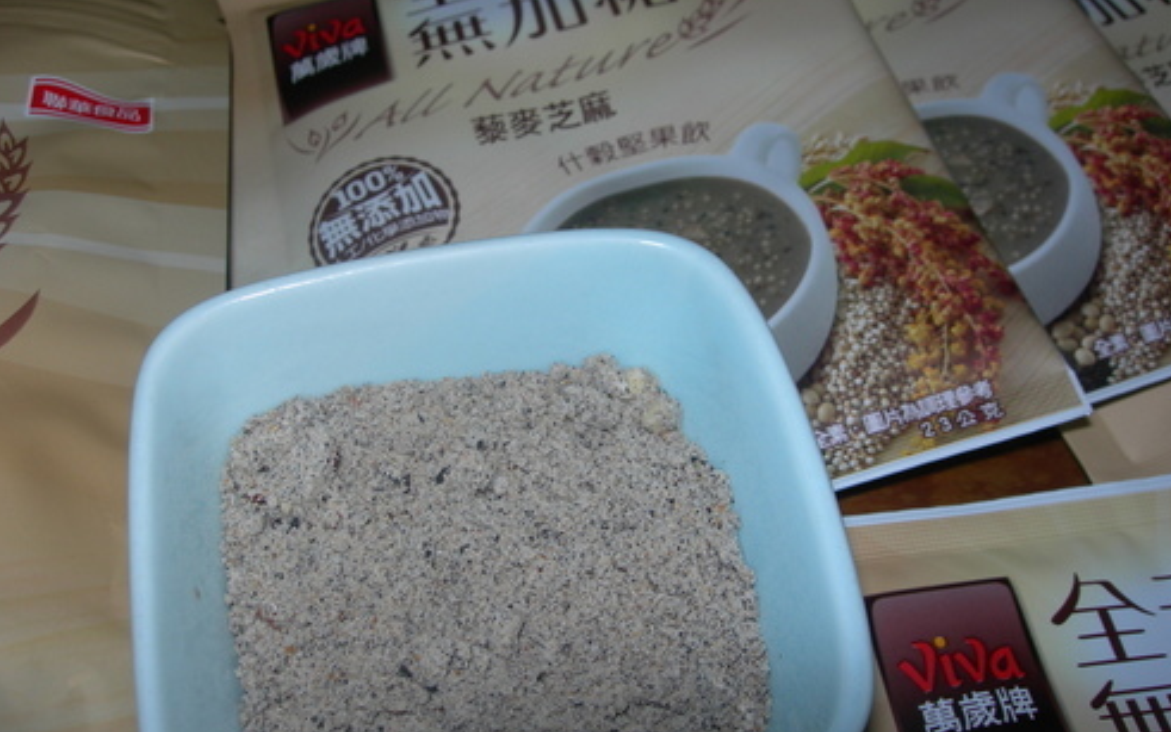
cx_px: 591
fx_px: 1309
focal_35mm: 41
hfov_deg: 48.2
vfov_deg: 31.3
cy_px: 354
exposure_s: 1/60.1
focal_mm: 7.8
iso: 50
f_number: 4.8
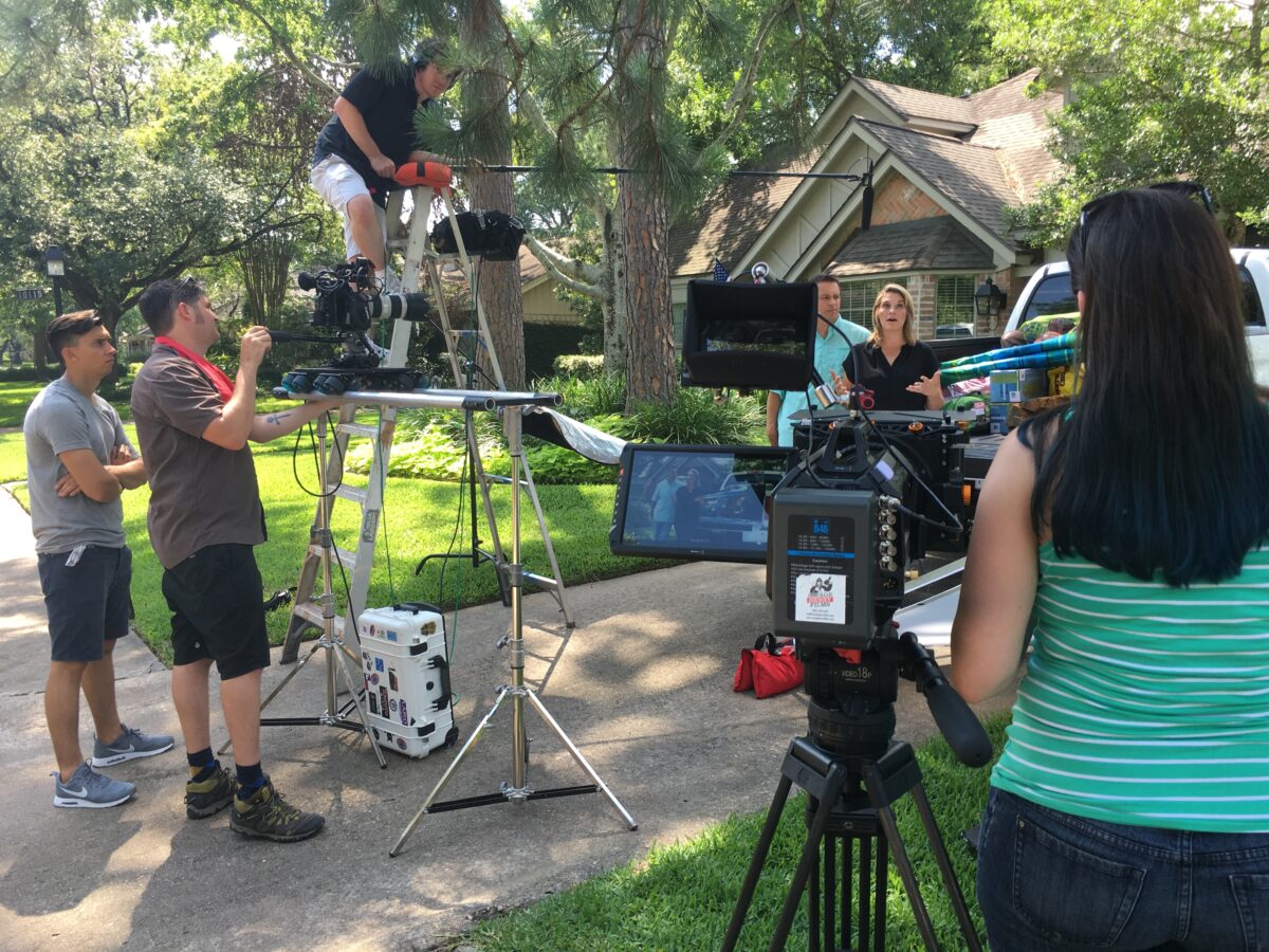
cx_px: 634
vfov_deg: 48.2
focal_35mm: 29
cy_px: 476
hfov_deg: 61.7
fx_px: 1063
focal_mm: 4.15
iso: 25
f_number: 2.2
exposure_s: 1/189
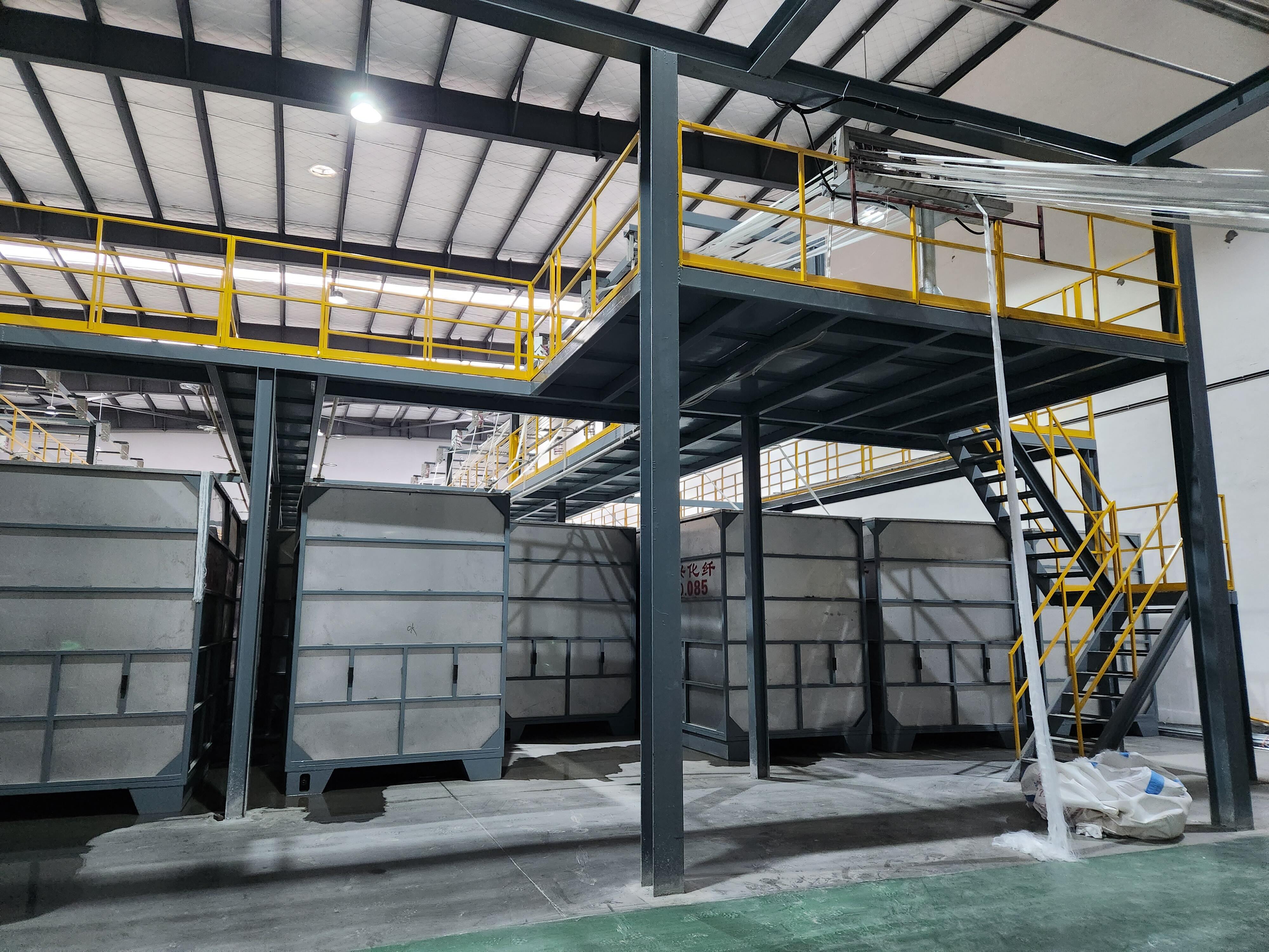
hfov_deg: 73.9
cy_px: 476
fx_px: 843
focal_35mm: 23
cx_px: 634
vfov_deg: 58.9
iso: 800
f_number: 1.8
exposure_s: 1/100
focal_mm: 5.4
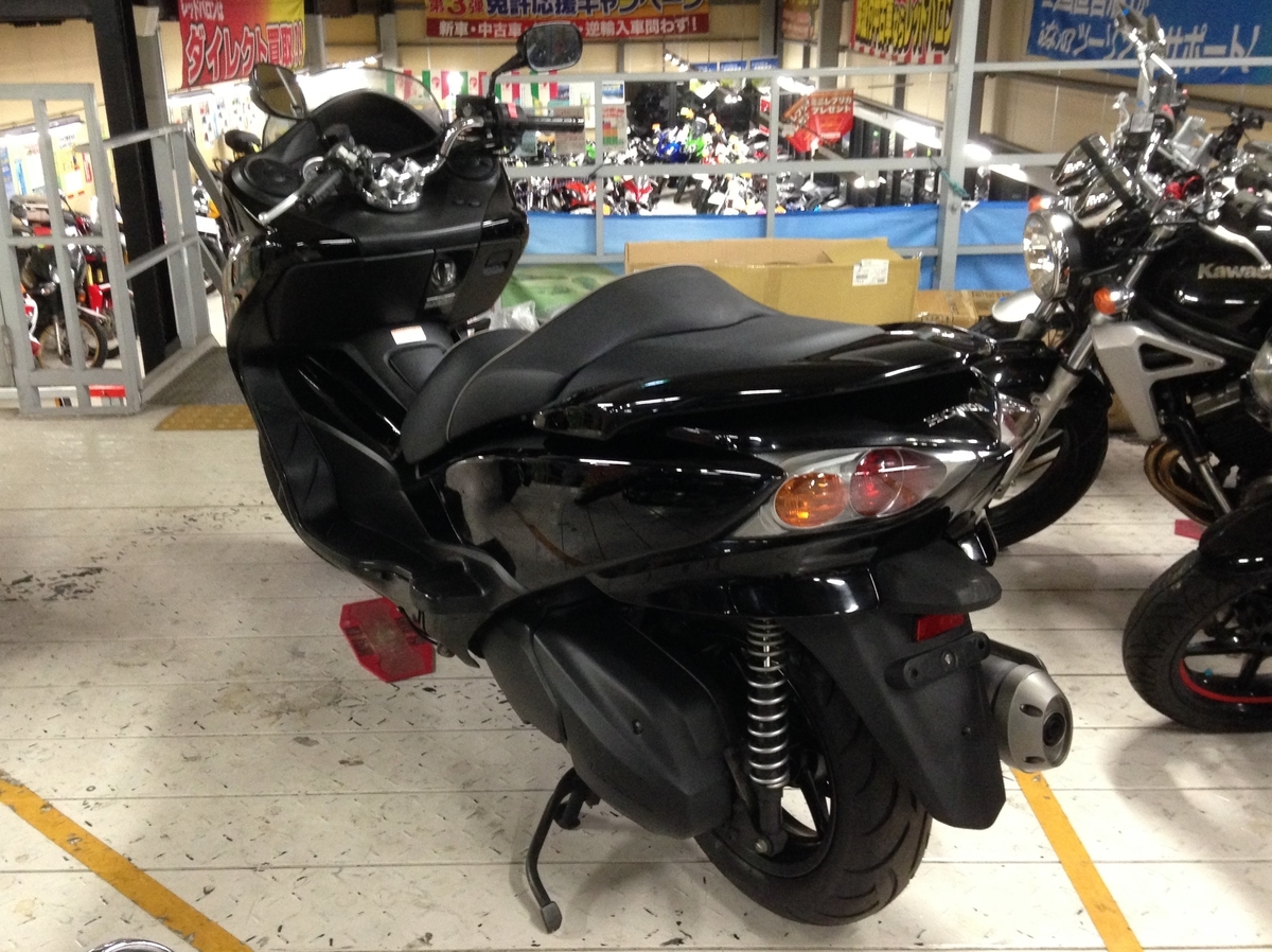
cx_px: 636
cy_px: 476
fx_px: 1212
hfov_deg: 55.4
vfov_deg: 42.9
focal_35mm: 33
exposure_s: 1/20
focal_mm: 4.12
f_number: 2.4
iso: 320
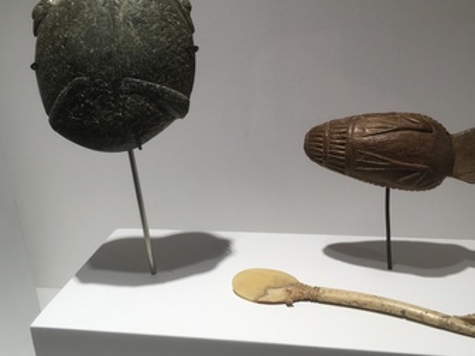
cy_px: 141
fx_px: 521
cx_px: 242
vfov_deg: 37.6
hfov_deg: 49.0
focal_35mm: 38
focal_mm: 4.15
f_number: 2.2
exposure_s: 1/100
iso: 40
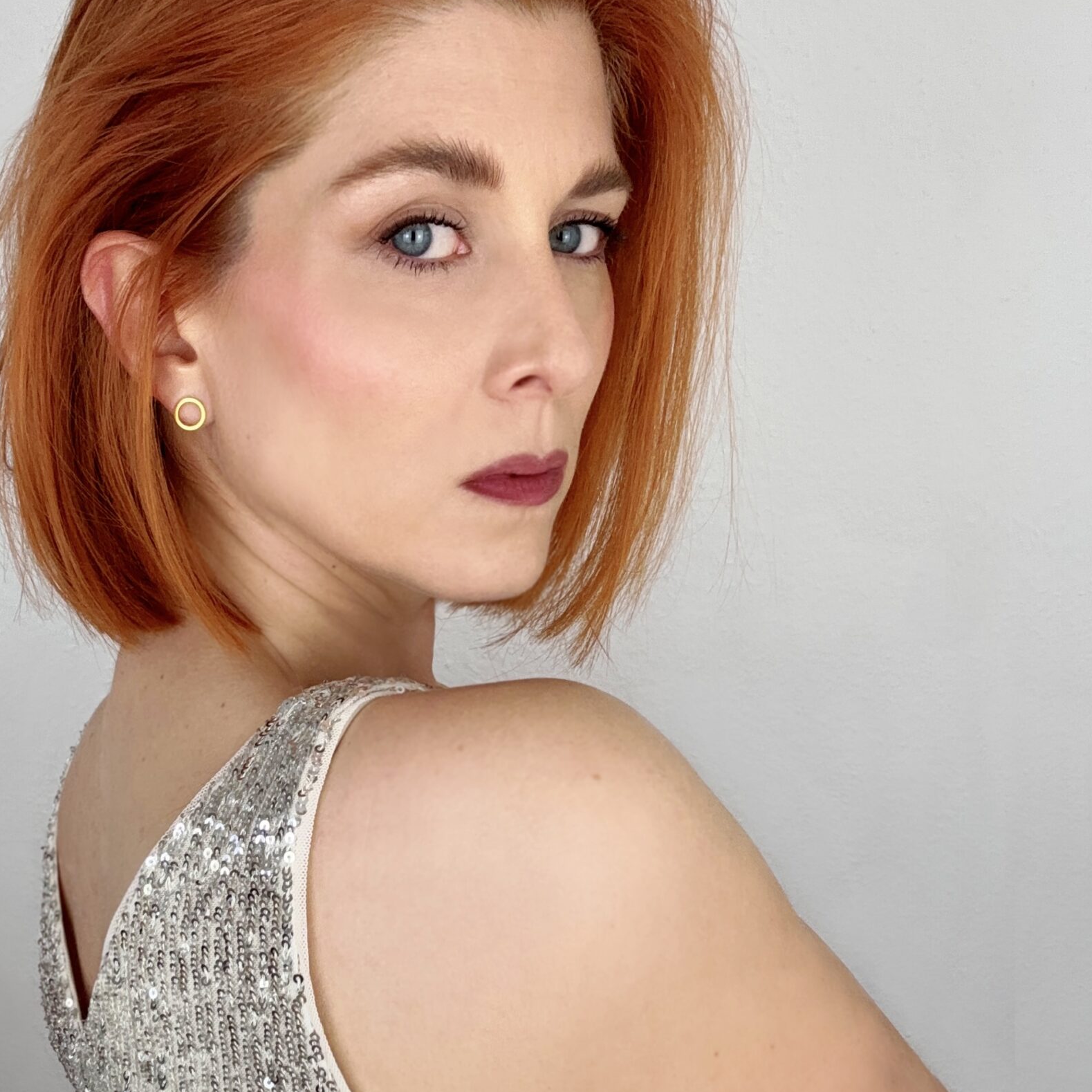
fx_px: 1535
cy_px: 613
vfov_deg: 39.1
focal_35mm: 43
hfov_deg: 39.1
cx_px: 486
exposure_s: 1/100
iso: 32
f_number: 1.9
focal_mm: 2.7
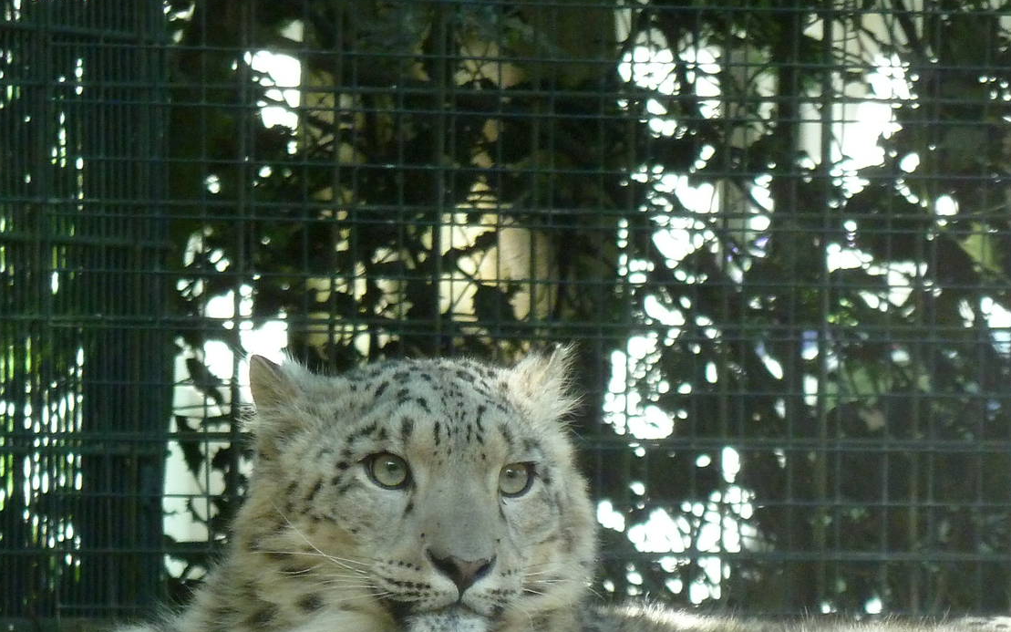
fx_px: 16173
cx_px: 499
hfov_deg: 3.6
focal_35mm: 587
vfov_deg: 2.2
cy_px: 534
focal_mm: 49.2
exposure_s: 1/125
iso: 400
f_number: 4.9
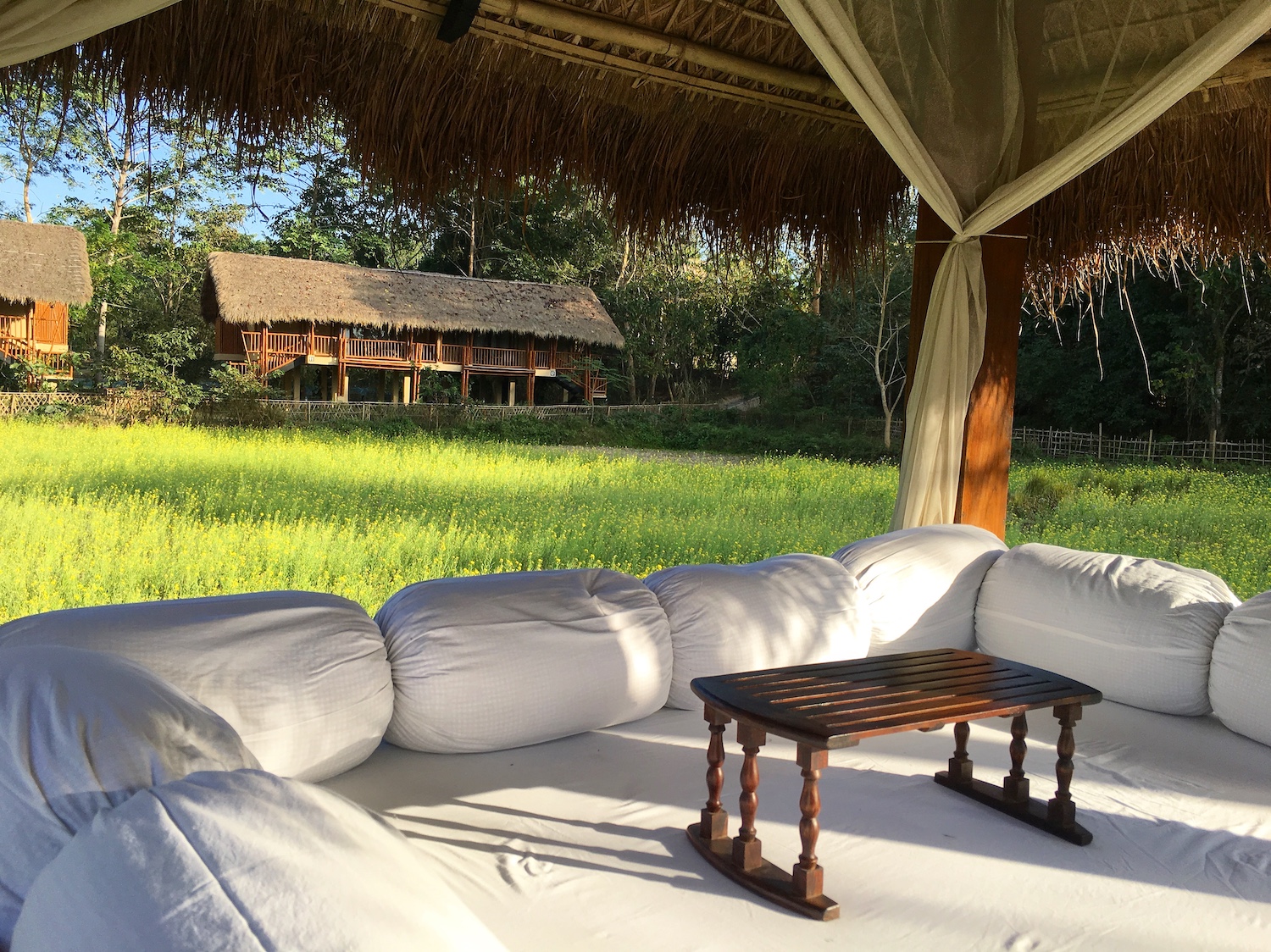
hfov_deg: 61.7
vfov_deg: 48.2
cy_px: 476
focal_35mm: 29
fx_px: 1064
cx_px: 636
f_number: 2.2
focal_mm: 4.15
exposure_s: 1/635
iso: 25
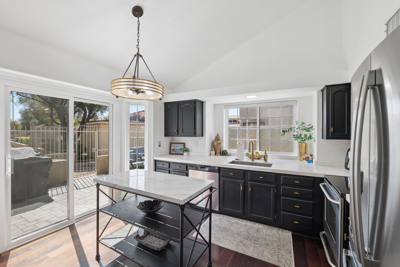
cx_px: 200
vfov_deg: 81.2
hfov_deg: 104.3
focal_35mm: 14
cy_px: 134
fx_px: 156
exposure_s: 1/100
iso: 400
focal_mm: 14
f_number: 8
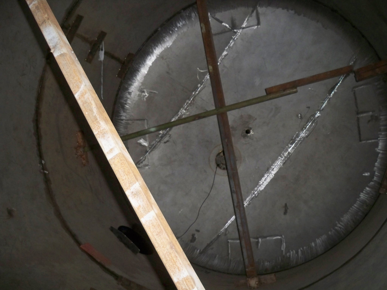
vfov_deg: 40.7
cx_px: 194
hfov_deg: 52.6
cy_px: 145
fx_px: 391
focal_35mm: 35
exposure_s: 1/60
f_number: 3.1
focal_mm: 6.3
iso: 400
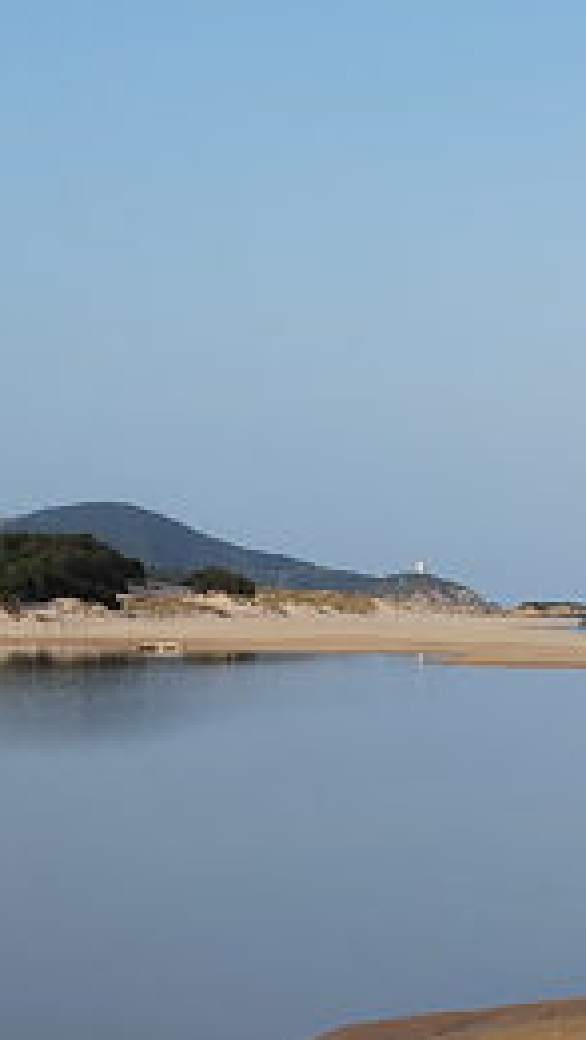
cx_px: 490
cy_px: 687
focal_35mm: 94
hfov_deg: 12.8
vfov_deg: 22.6
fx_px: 2594
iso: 100
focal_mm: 26
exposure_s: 1/250
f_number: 8
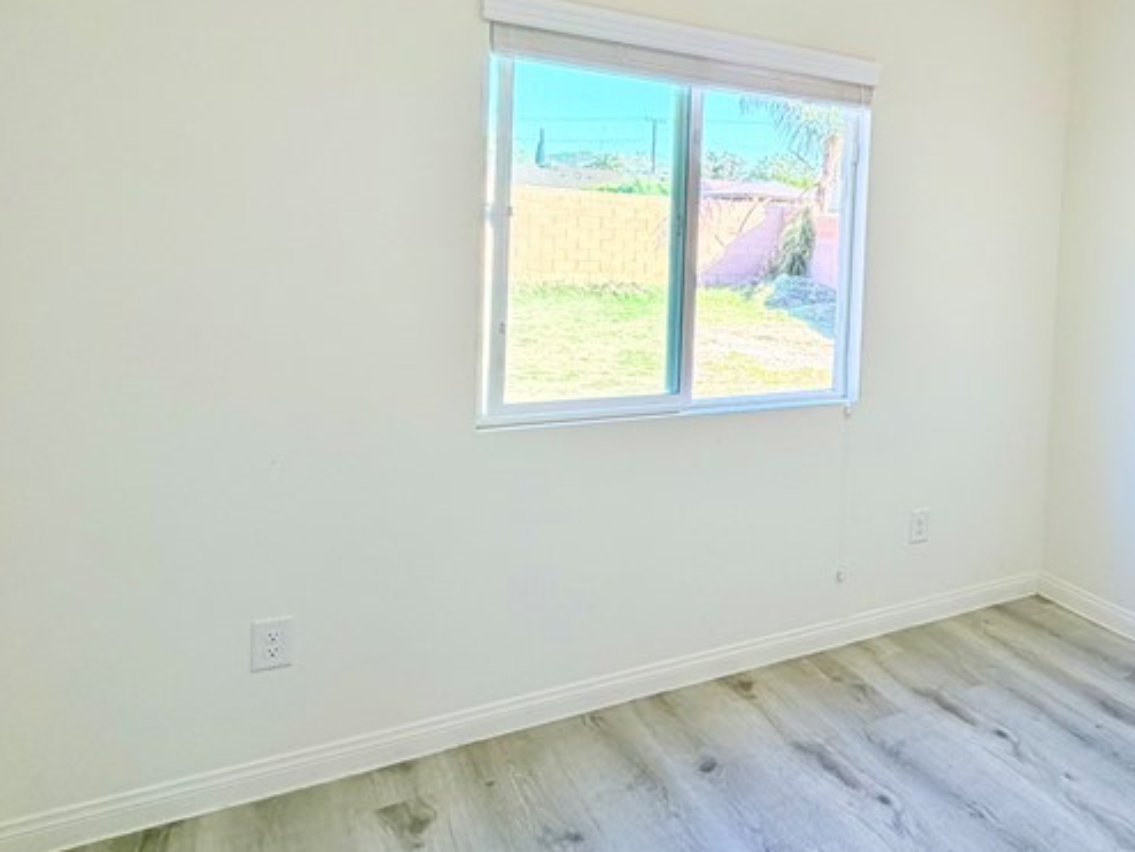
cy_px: 285
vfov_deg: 47.5
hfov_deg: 53.8
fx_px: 951
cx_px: 1022
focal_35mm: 29
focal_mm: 2.22
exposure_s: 1/120
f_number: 2.2
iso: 125
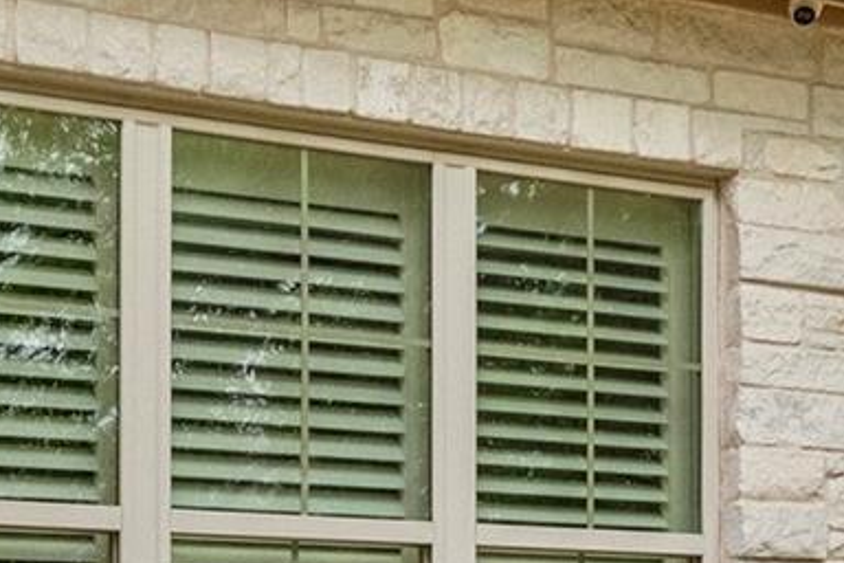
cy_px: 791
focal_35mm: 96
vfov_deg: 13.6
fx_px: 2250
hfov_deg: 21.2
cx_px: 369
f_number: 5.6
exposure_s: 1/8000
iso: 1600
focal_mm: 12
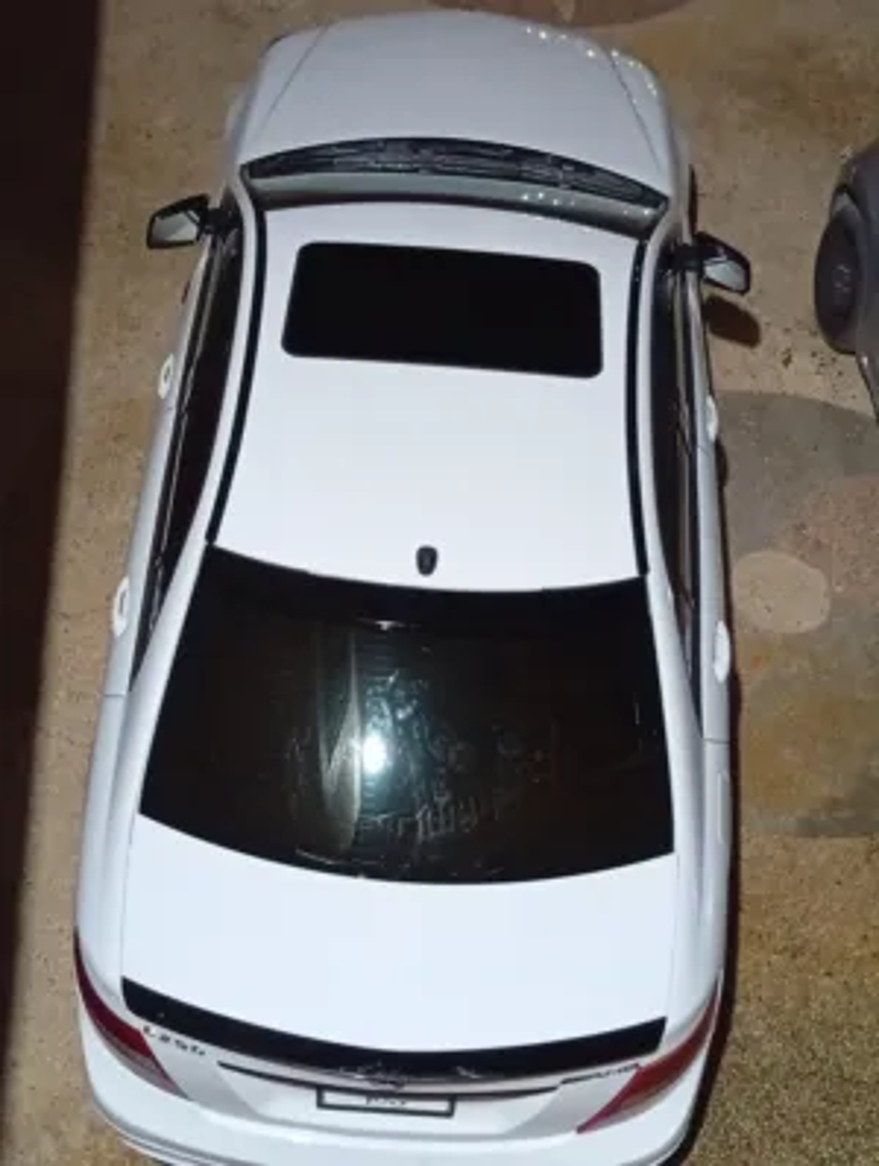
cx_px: 440
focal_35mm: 44
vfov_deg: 42.9
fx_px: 1485
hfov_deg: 33.0
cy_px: 583
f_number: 1.8
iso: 522
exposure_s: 1/33.3
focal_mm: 3.84
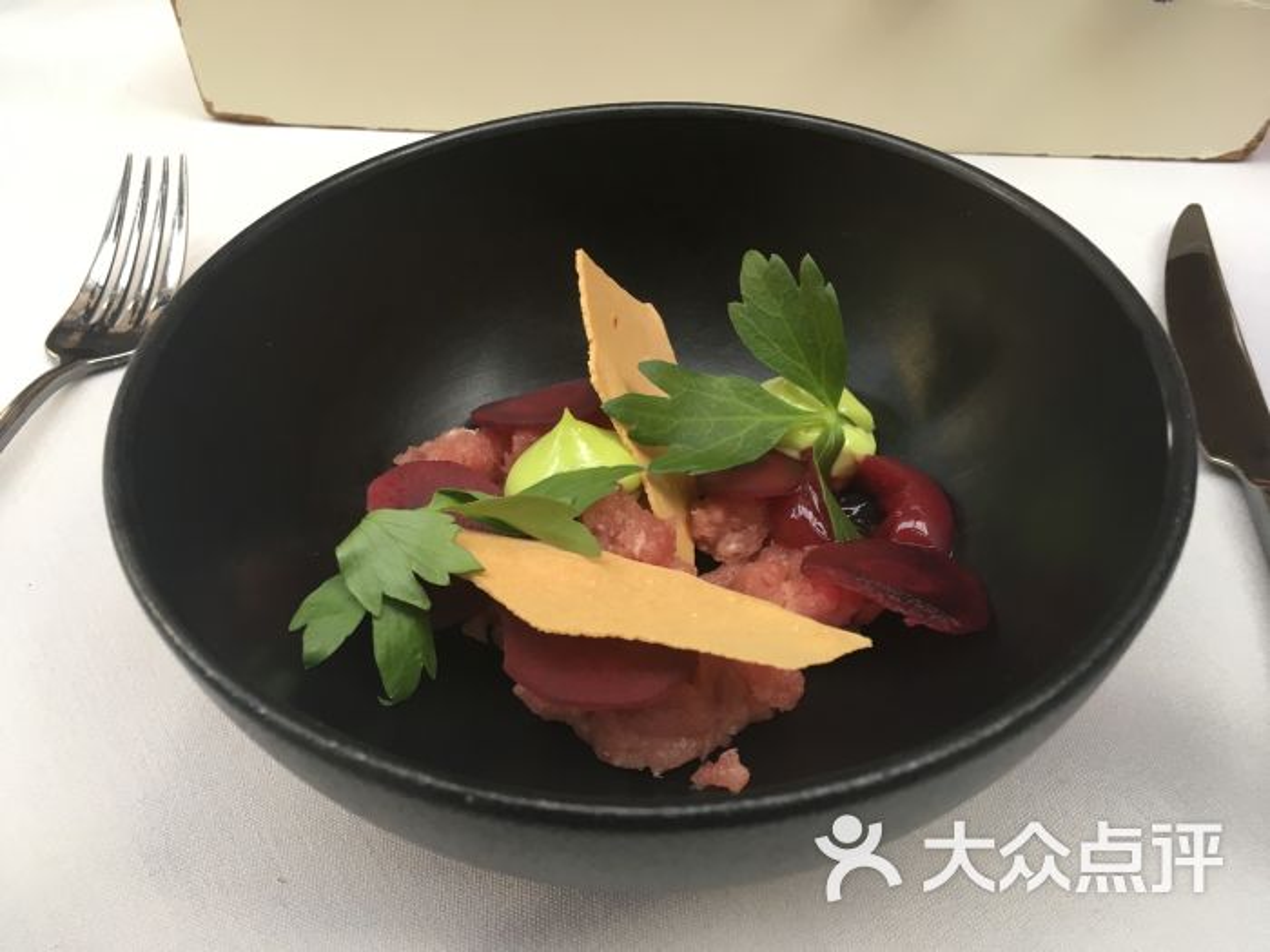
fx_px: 1064
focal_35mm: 29
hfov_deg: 61.7
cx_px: 635
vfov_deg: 48.2
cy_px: 476
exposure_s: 1/33
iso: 80
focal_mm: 4.15
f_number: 2.2
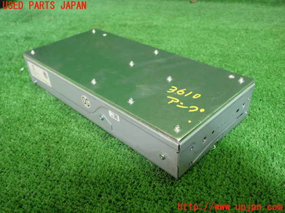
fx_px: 263
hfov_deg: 56.8
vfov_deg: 44.2
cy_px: 106
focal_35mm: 32
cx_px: 142
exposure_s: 1/30
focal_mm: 5.79
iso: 200
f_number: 2.4
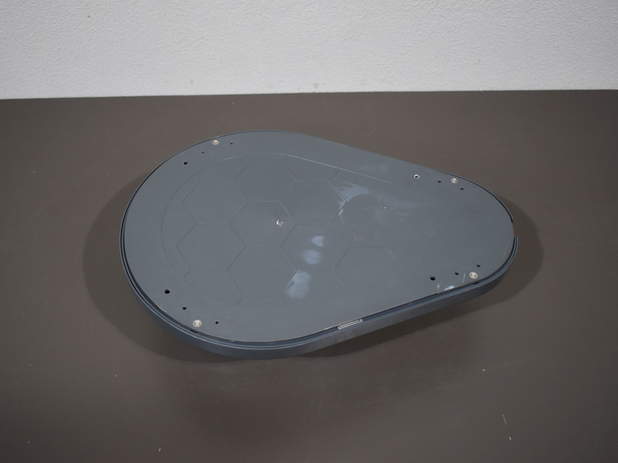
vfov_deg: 36.8
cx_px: 281
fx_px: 696
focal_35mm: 39
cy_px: 231
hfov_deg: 47.8
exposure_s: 1/250
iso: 800
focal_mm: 24
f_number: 4
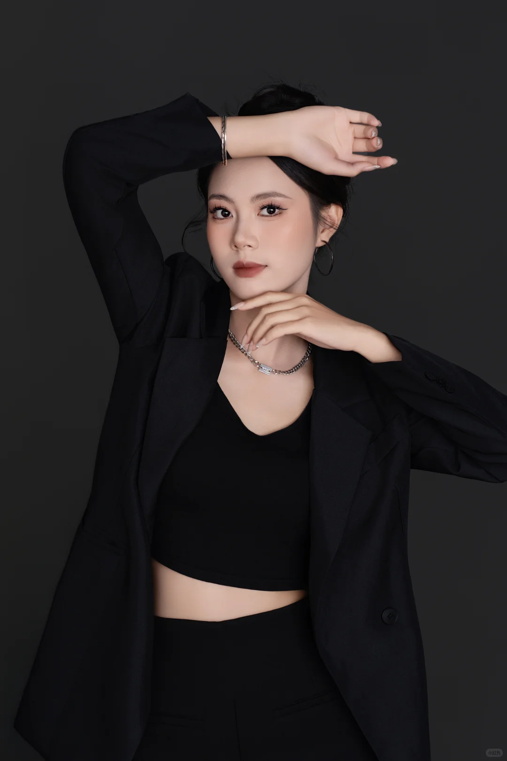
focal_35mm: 123
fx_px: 2598
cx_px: 254
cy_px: 380
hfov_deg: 11.1
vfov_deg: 16.7
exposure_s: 1/160
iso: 160
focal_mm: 123
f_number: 6.3
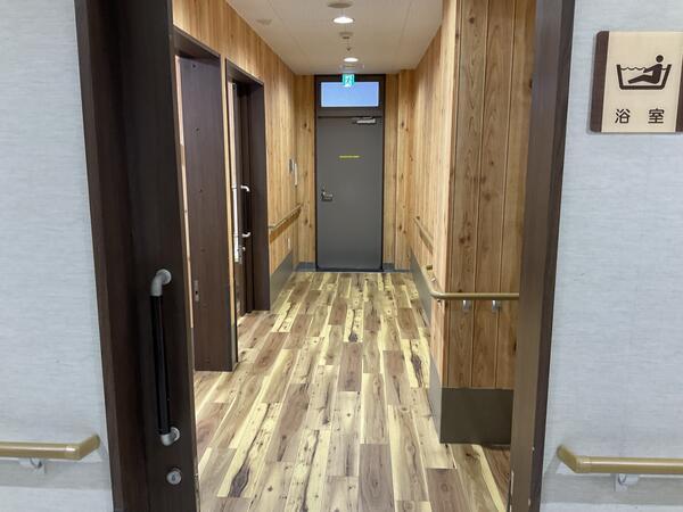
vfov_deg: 48.2
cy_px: 256
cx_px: 342
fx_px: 572
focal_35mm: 29
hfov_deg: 61.7
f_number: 1.8
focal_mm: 3
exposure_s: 1/60
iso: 160
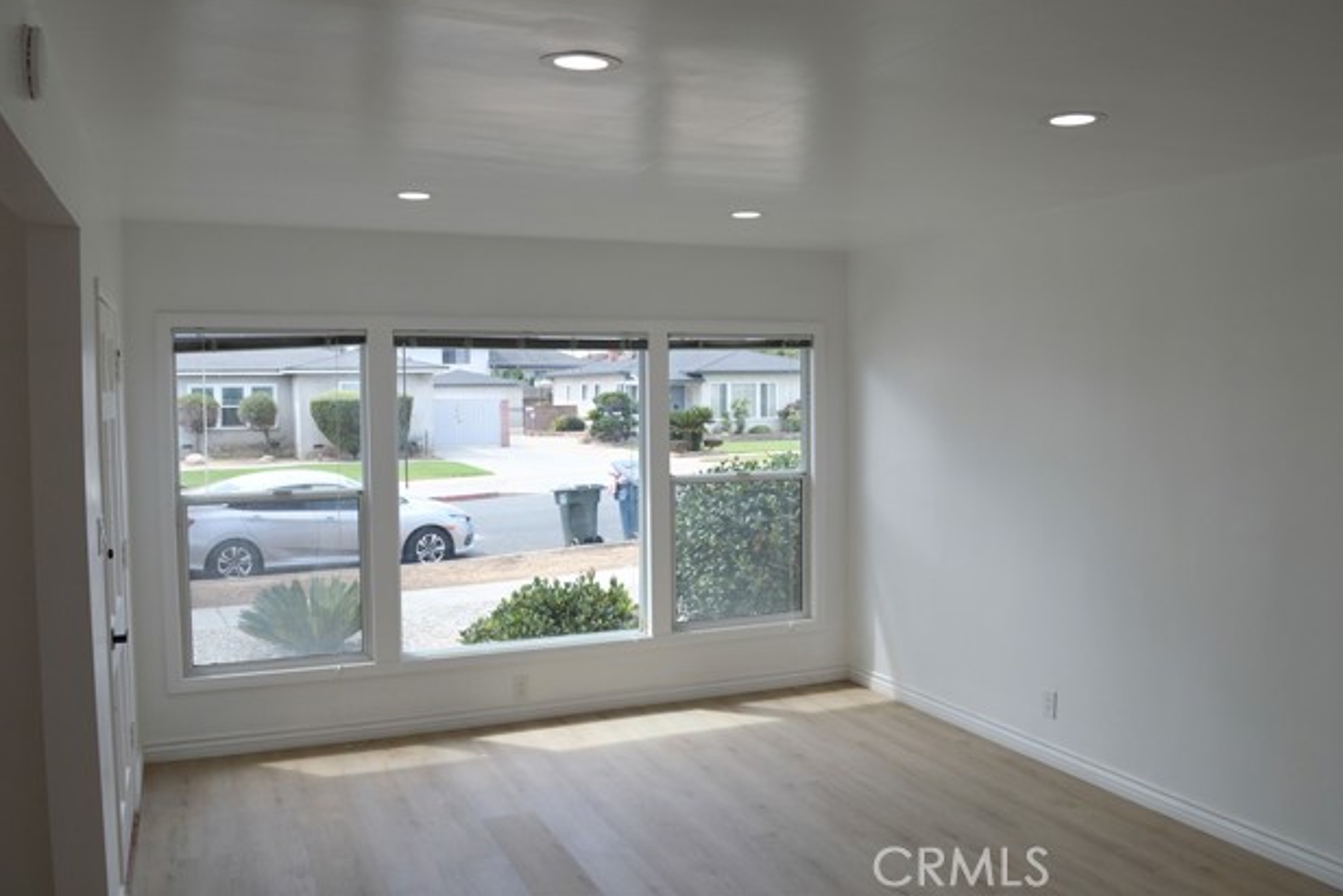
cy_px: 435
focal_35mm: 28
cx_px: 658
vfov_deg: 46.4
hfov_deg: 65.5
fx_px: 1045
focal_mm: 18
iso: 110
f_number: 5.6
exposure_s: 1/125
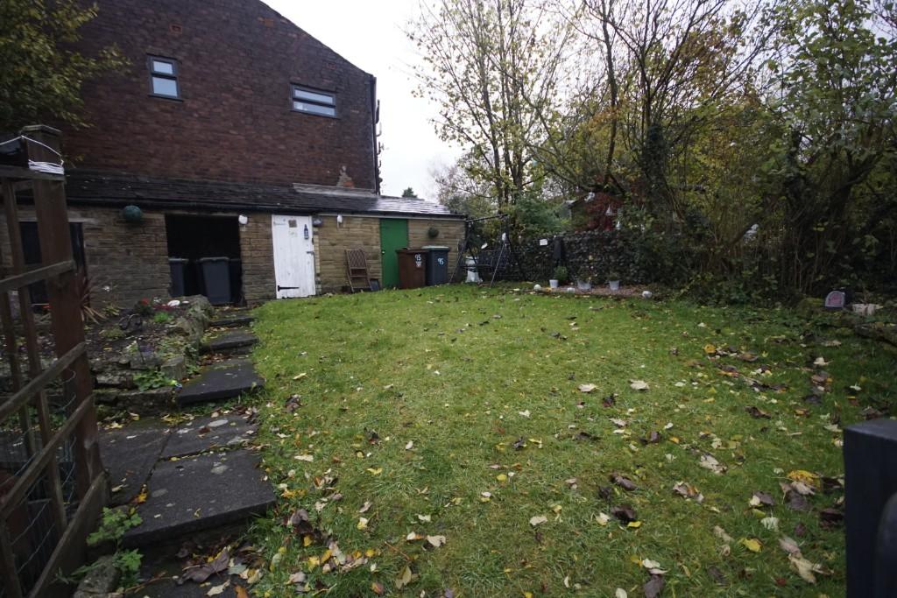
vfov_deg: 77.3
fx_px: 374
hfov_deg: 100.4
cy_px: 299
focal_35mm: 15
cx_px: 448
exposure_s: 1/160
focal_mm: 10
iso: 800
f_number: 4
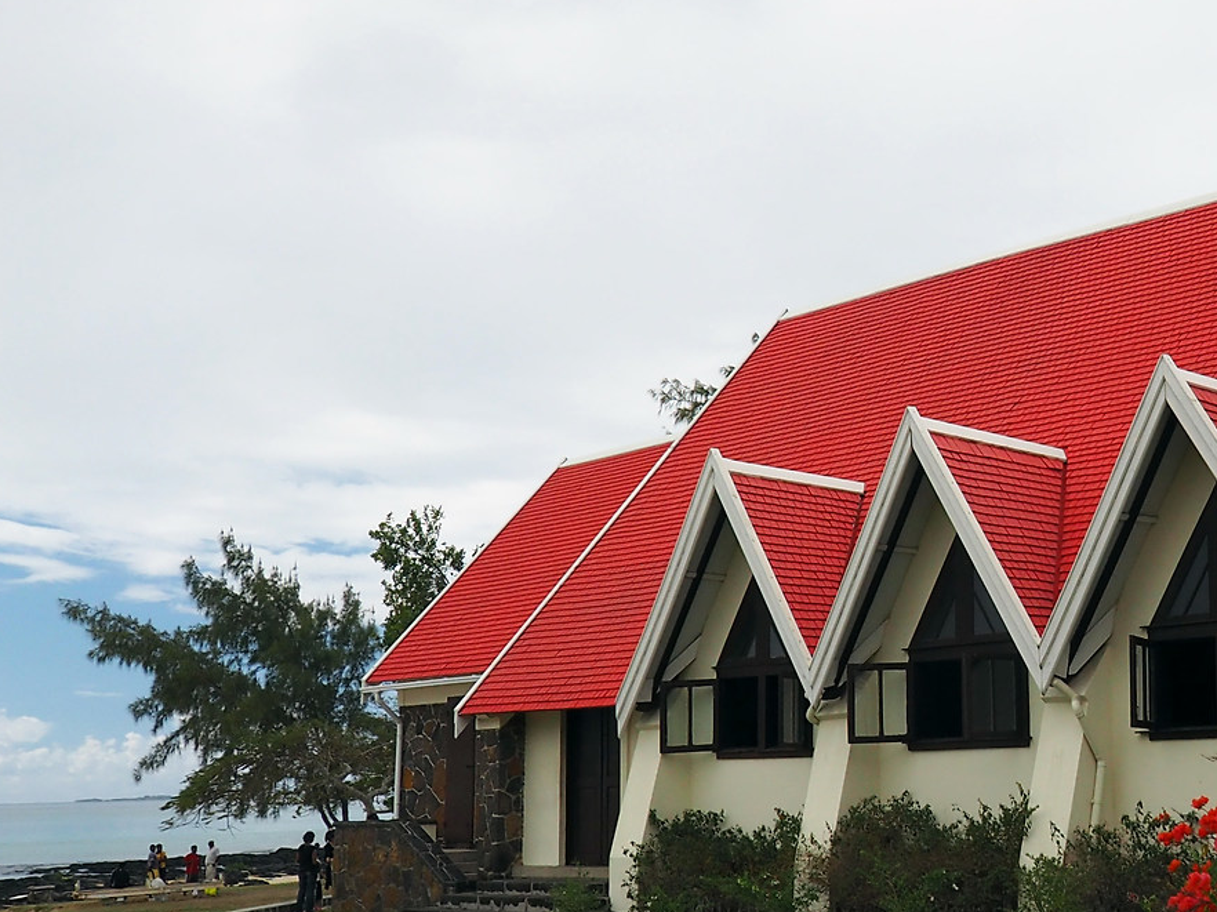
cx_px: 1096
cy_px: 450
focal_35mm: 49
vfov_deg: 29.7
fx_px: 1722
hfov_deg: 36.5
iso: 200
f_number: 7.1
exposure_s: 1/250
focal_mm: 9
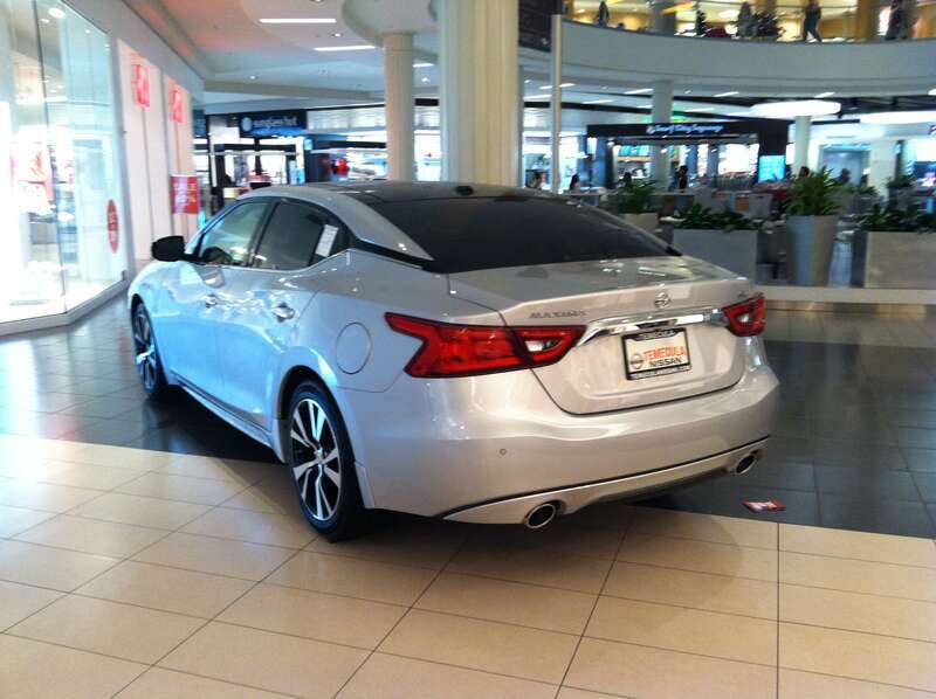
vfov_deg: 40.6
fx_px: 945
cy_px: 350
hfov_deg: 52.7
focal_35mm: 35
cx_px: 468
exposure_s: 1/15
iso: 125
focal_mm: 3.85
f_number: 2.8
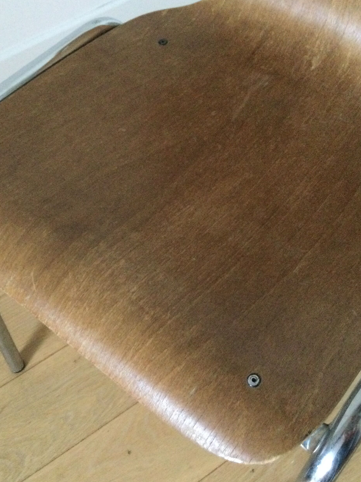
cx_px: 178
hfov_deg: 35.1
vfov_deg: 45.8
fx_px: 570
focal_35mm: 41
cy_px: 245
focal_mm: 3.3
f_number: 2.4
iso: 320
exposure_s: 1/17
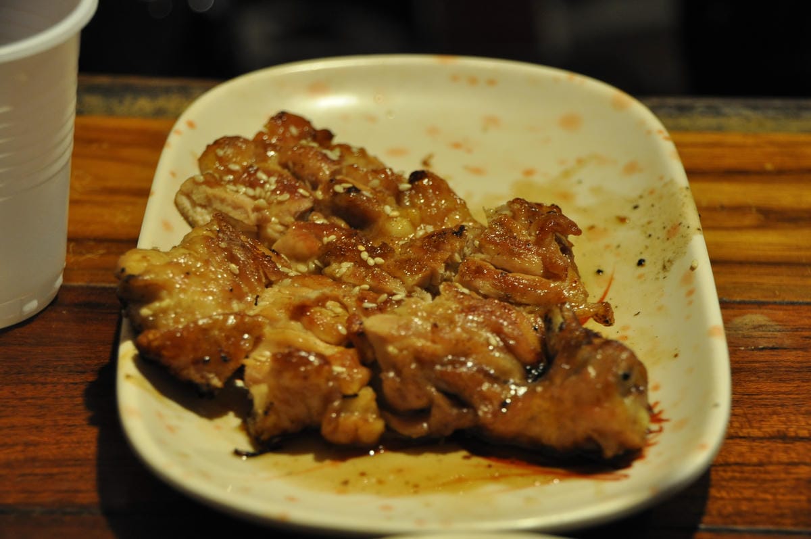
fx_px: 2194
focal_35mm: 98
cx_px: 406
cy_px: 270
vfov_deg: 14.0
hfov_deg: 20.9
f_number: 5
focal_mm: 65
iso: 800
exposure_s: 1/10
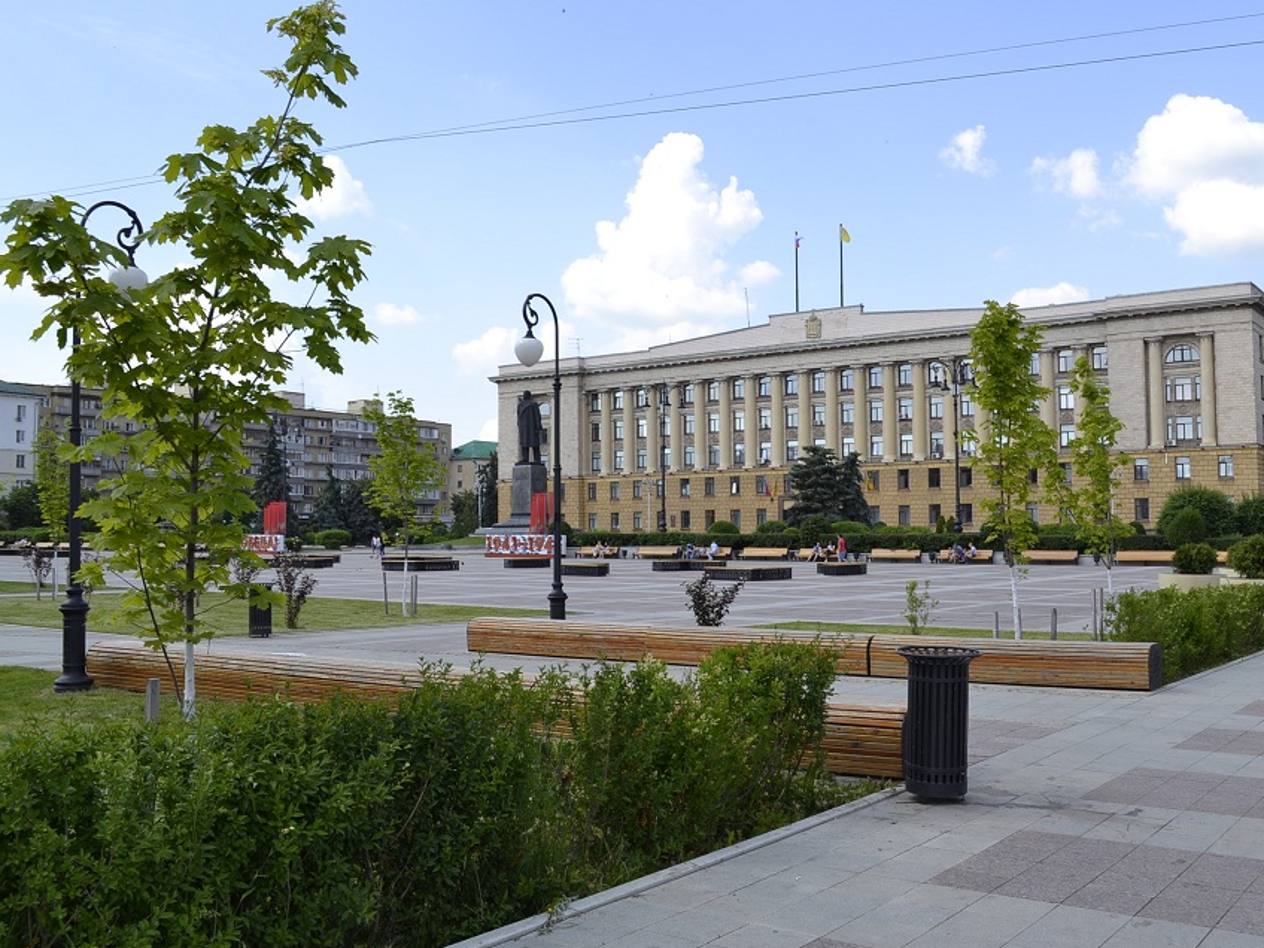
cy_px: 455
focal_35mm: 34
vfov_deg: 41.8
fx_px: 1242
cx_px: 723
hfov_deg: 53.8
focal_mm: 20
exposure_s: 1/200
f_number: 7.1
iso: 100
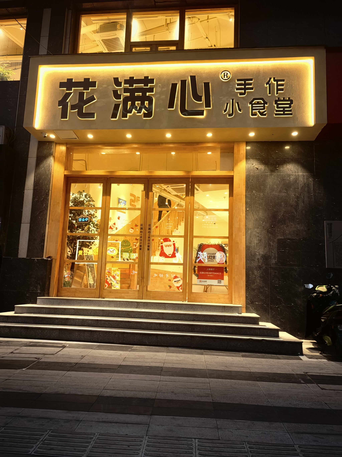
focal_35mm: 27
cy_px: 228
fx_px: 356
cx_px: 171
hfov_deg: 51.4
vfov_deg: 65.3
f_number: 1.8
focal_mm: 5.54
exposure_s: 1/100
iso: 200
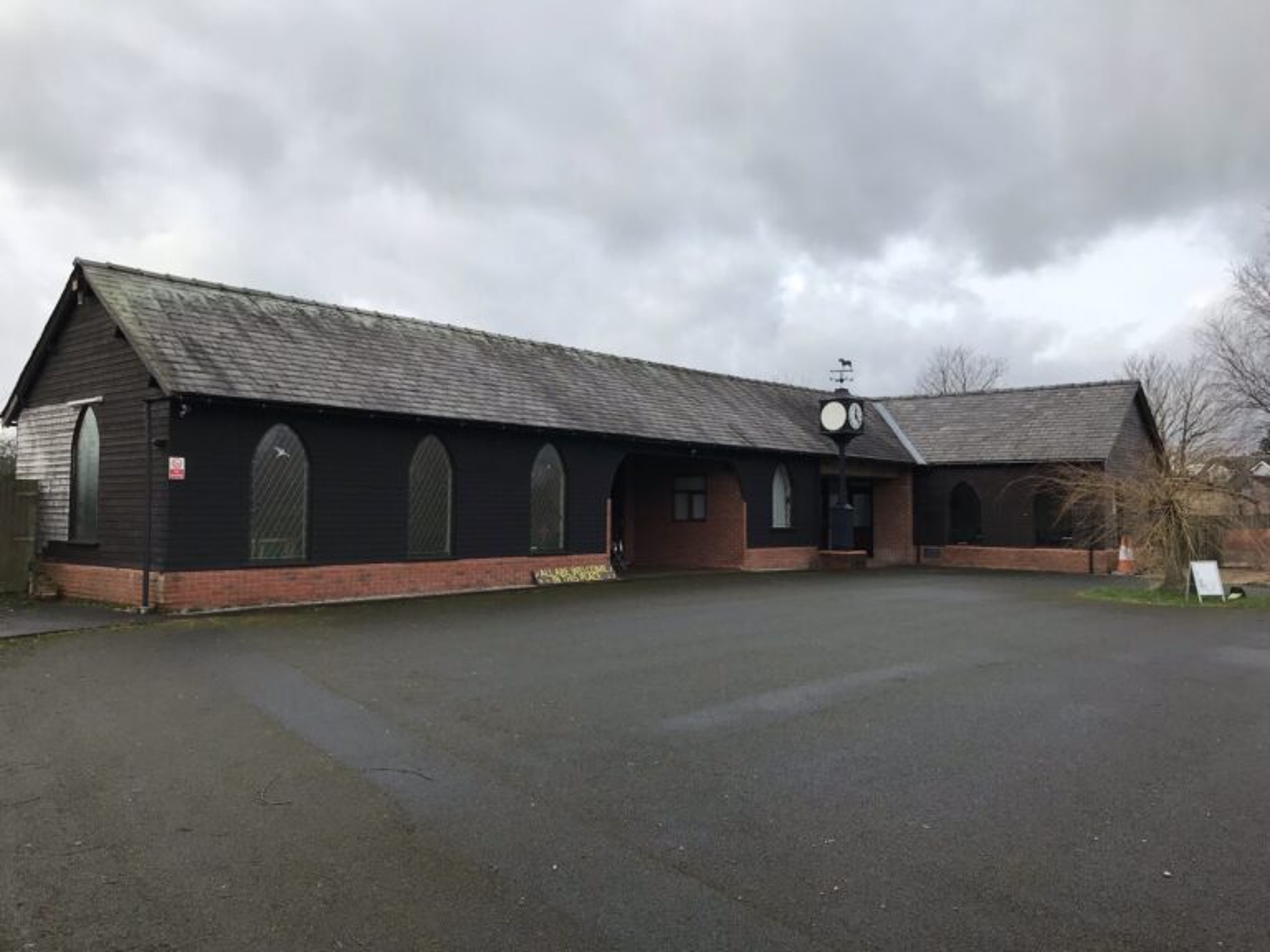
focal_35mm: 28
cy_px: 476
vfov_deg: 49.7
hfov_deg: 63.4
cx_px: 635
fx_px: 1027
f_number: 1.8
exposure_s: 1/1088
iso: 20
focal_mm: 3.99
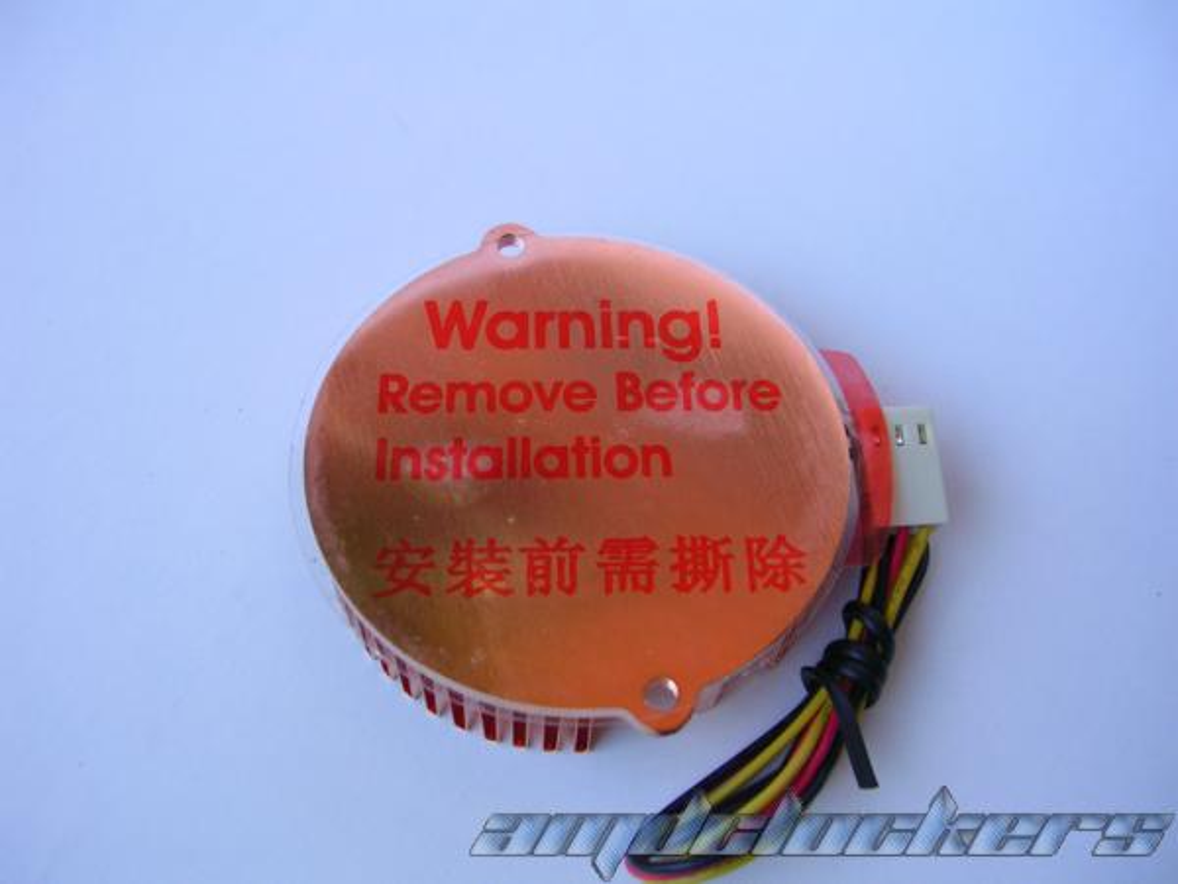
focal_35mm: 38
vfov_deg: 37.7
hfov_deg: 49.0
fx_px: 1293
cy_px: 442
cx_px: 589
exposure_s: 1/52.4
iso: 50
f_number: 2.8
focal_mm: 5.8
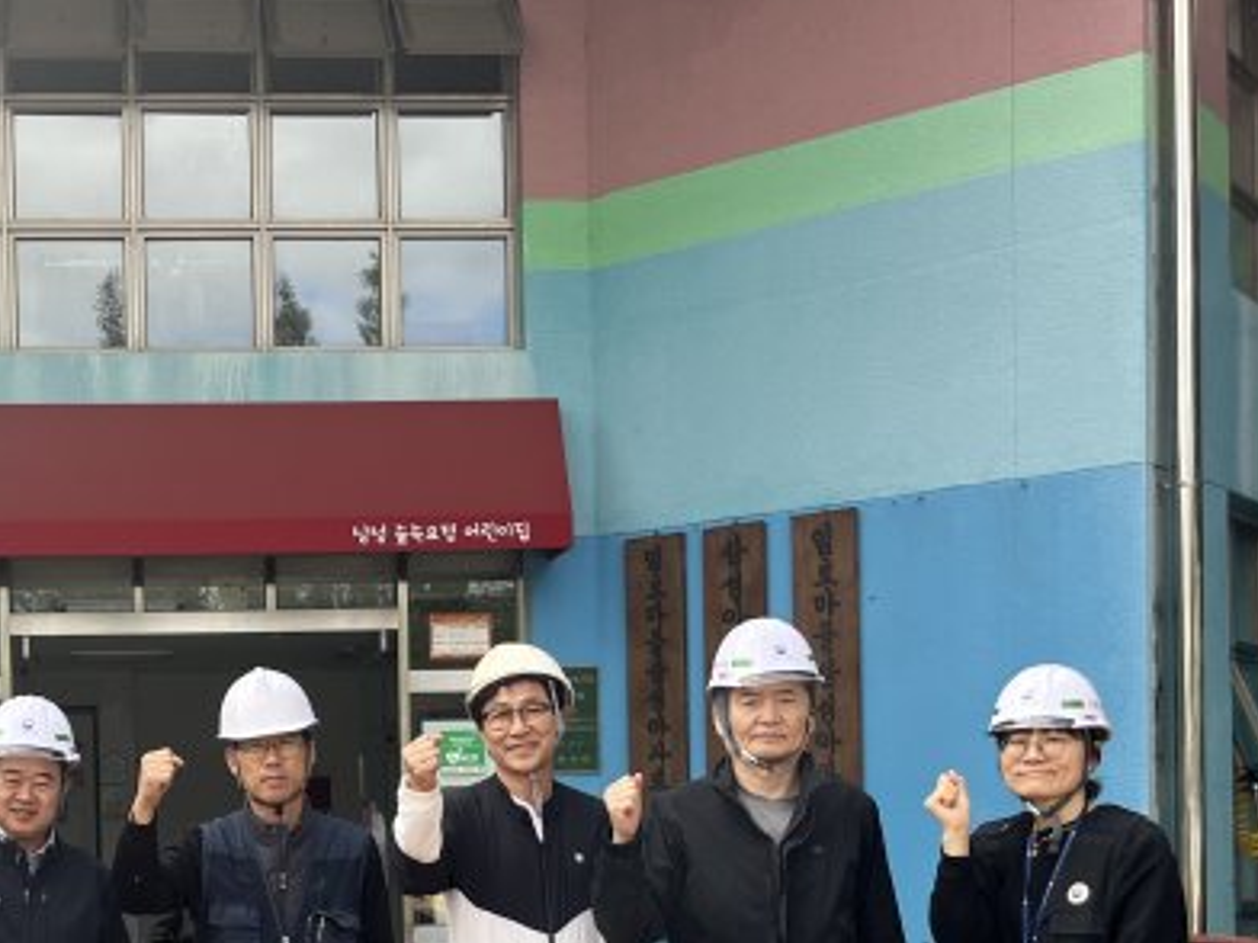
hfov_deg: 35.0
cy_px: 831
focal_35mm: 53
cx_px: 250
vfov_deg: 26.7
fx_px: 1926
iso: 50
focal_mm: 5.1
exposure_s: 1/696
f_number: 1.6
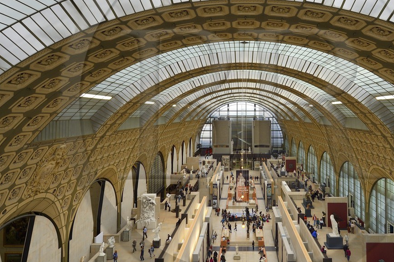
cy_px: 105
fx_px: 284
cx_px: 247
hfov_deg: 68.3
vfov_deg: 49.2
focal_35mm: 26
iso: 200
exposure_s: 1/30
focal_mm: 14
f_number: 6.3
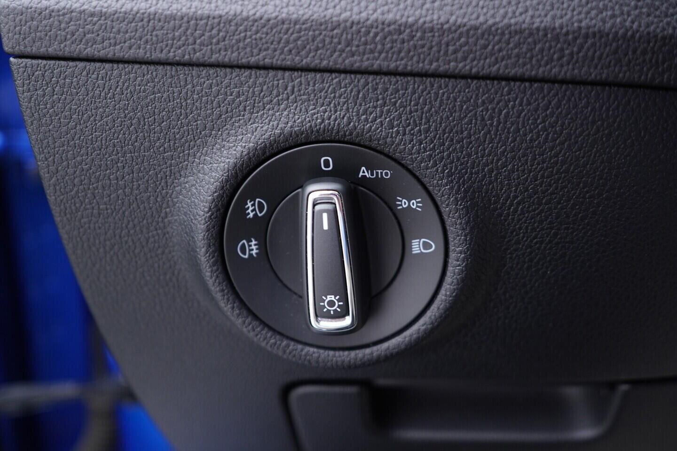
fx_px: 677
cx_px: 338
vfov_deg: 36.9
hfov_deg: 53.1
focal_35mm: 36
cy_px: 226
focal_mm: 24
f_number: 2.8
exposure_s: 1/40
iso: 400
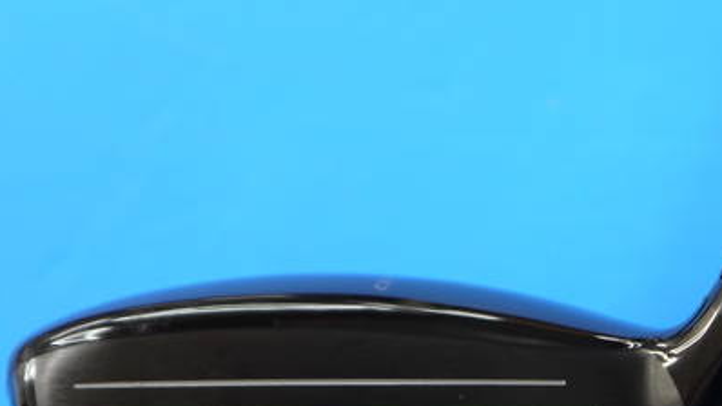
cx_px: 488
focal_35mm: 119
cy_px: 317
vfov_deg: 10.2
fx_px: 2279
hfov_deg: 18.0
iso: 500
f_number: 5.2
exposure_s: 1/80
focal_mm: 34
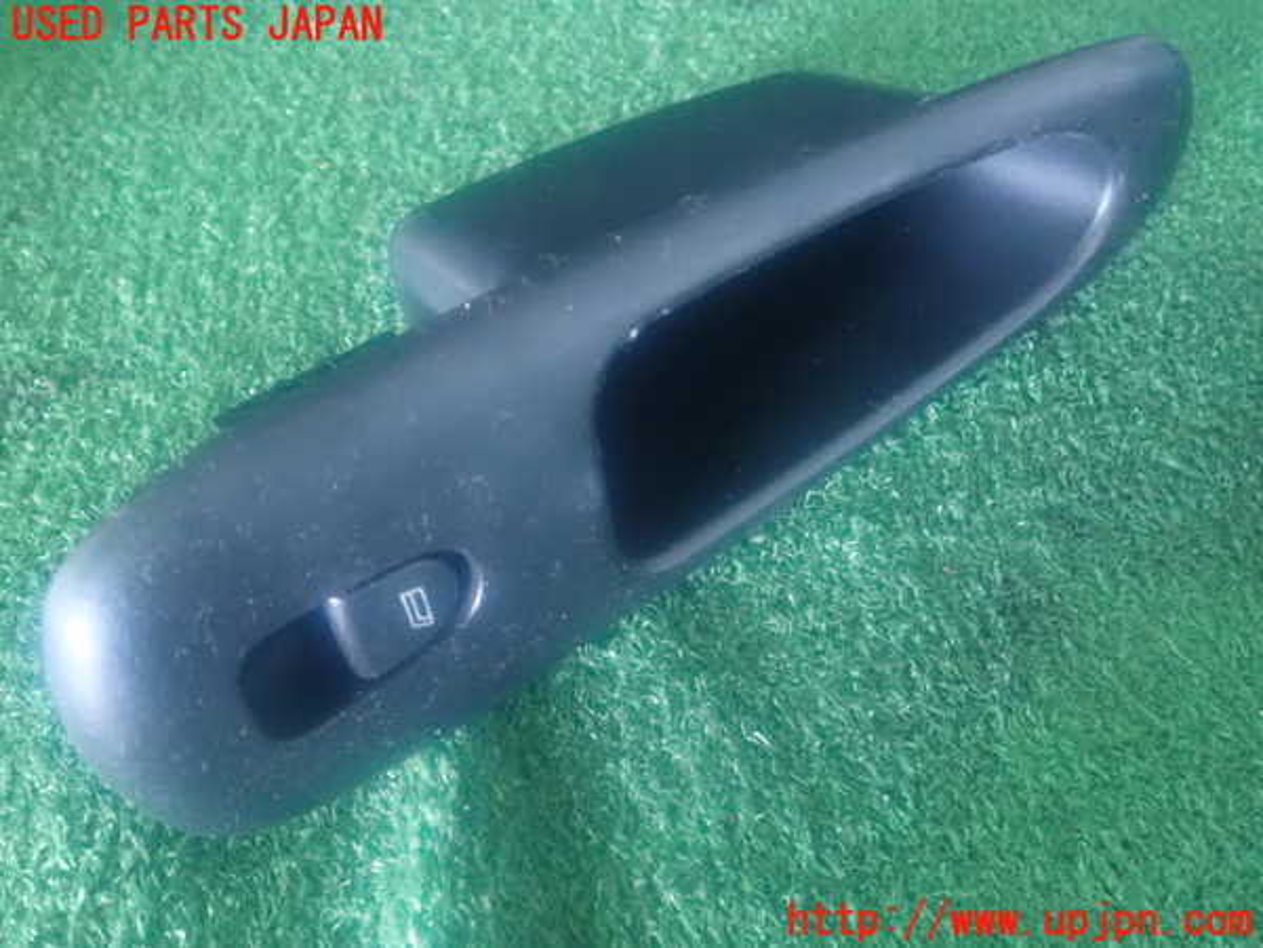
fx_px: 1095
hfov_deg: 60.0
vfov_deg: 46.8
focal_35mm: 30
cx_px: 632
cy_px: 474
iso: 1600
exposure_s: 1/20
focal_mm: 5.5
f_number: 2.3
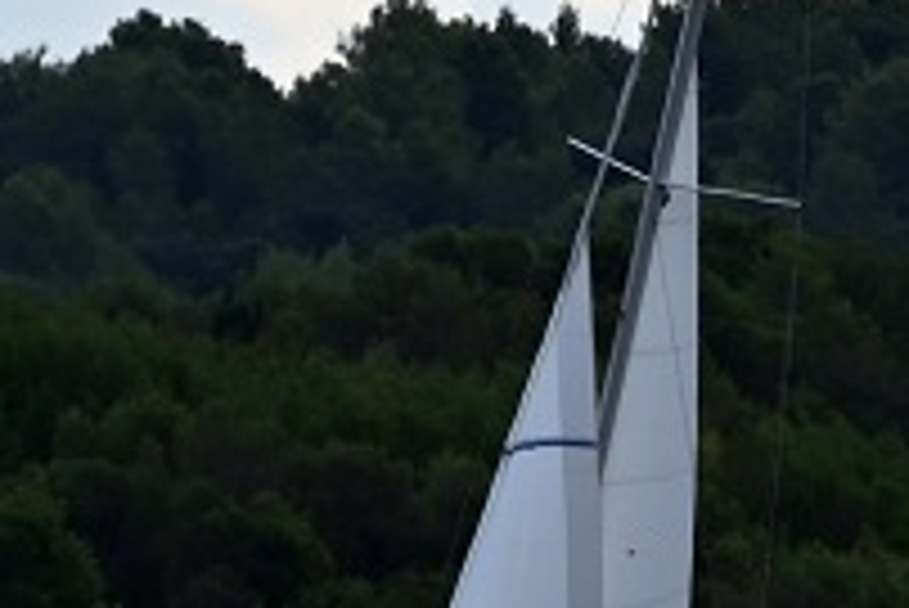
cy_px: -358
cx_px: 333
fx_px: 56371
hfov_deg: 0.9
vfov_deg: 0.6
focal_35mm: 2231
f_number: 5.6
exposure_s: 1/1000
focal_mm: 300
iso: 160
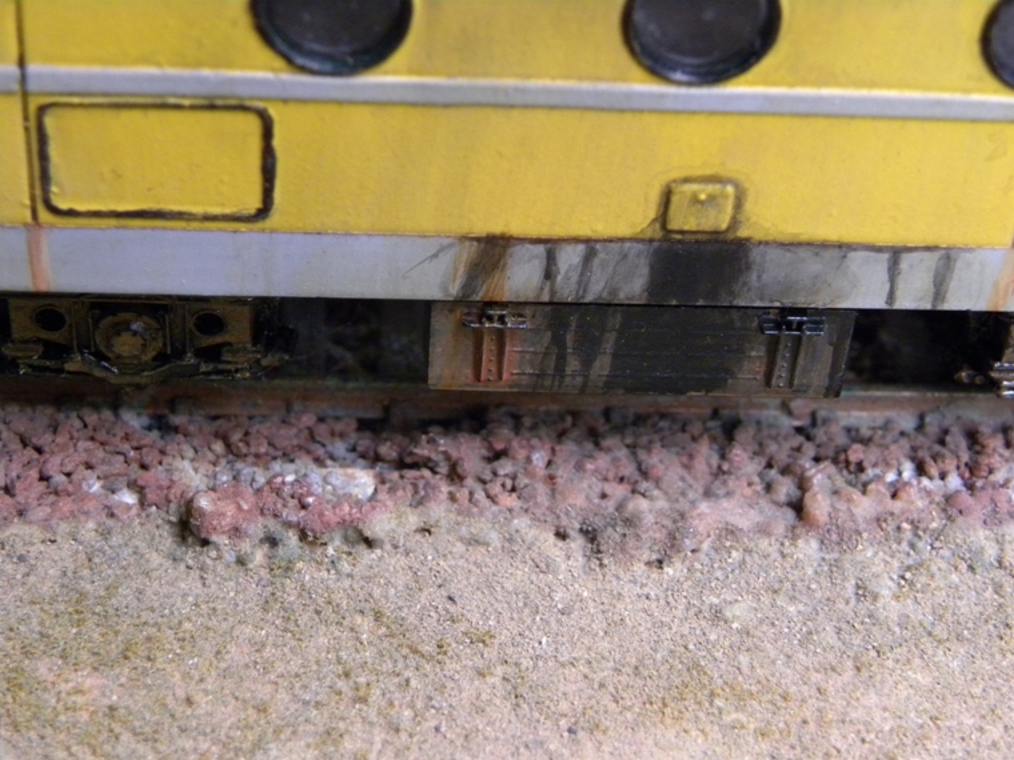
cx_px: 507
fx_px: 2197
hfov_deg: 26.0
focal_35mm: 75
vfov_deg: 19.6
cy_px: 380
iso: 400
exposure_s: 1/69.2
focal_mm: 13.4
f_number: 4
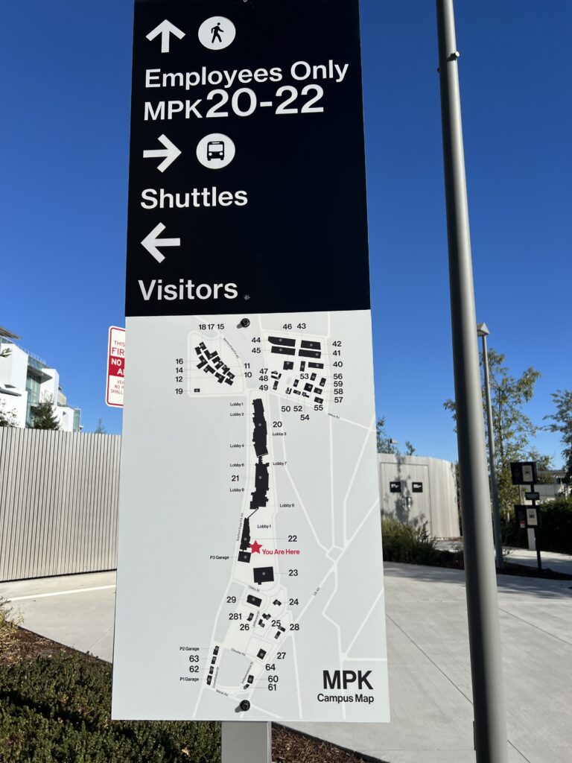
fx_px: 573
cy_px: 382
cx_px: 286
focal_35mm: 26
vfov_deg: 67.3
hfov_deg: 53.1
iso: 50
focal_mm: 5.7
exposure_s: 1/7463
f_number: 1.5
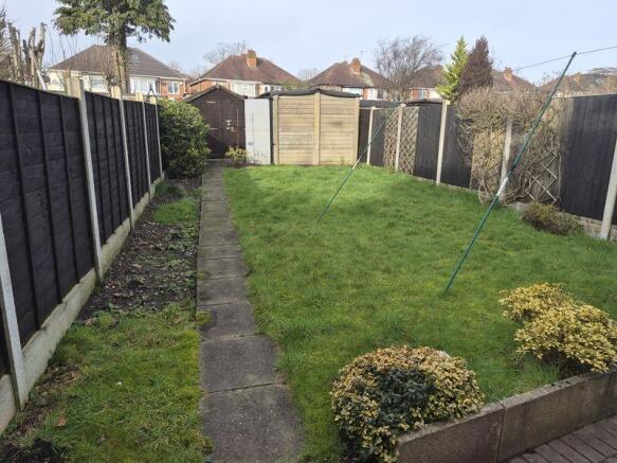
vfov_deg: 58.9
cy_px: 232
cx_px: 308
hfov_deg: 73.9
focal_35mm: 23
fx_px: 410
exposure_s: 1/1980
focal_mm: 5.4
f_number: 1.8
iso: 80
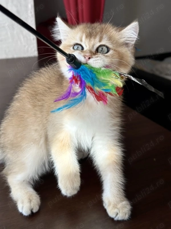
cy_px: 114
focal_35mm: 48
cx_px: 86
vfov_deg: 39.7
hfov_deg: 30.3
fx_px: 316
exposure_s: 1/202
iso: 50
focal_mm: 6.86
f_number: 1.78
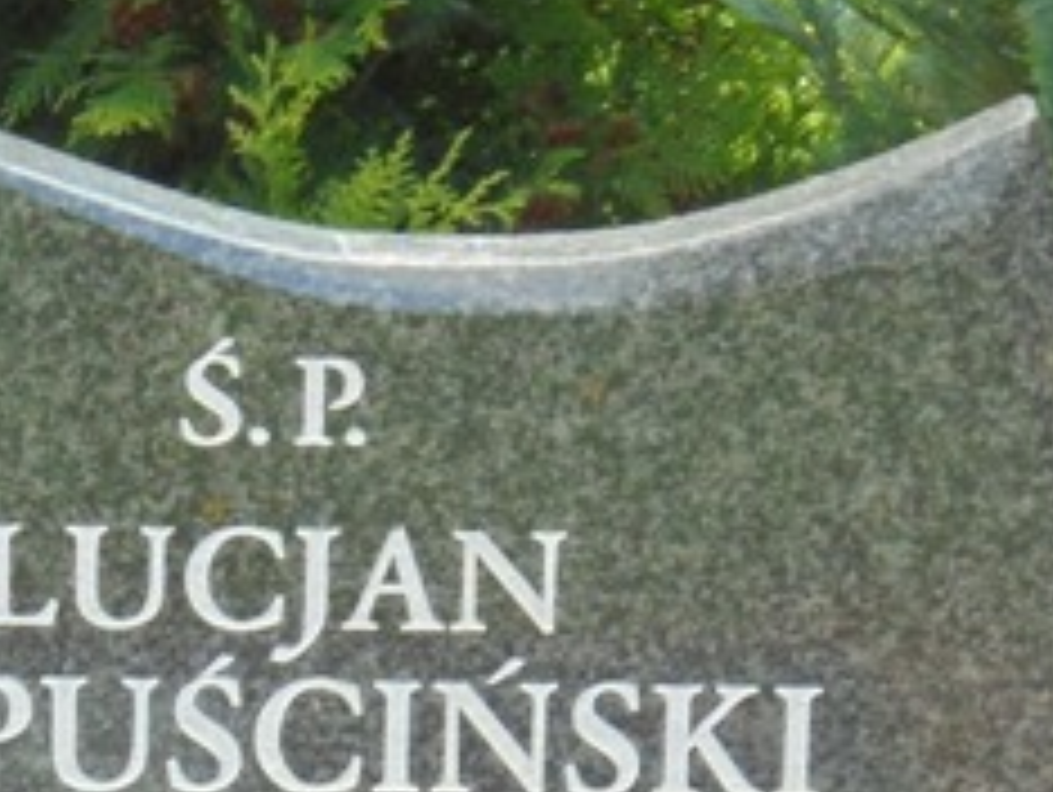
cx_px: 243
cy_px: 1053
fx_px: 10140
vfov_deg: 4.5
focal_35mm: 333
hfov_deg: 5.9
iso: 250
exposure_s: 1/125
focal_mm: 21.8
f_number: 5.6
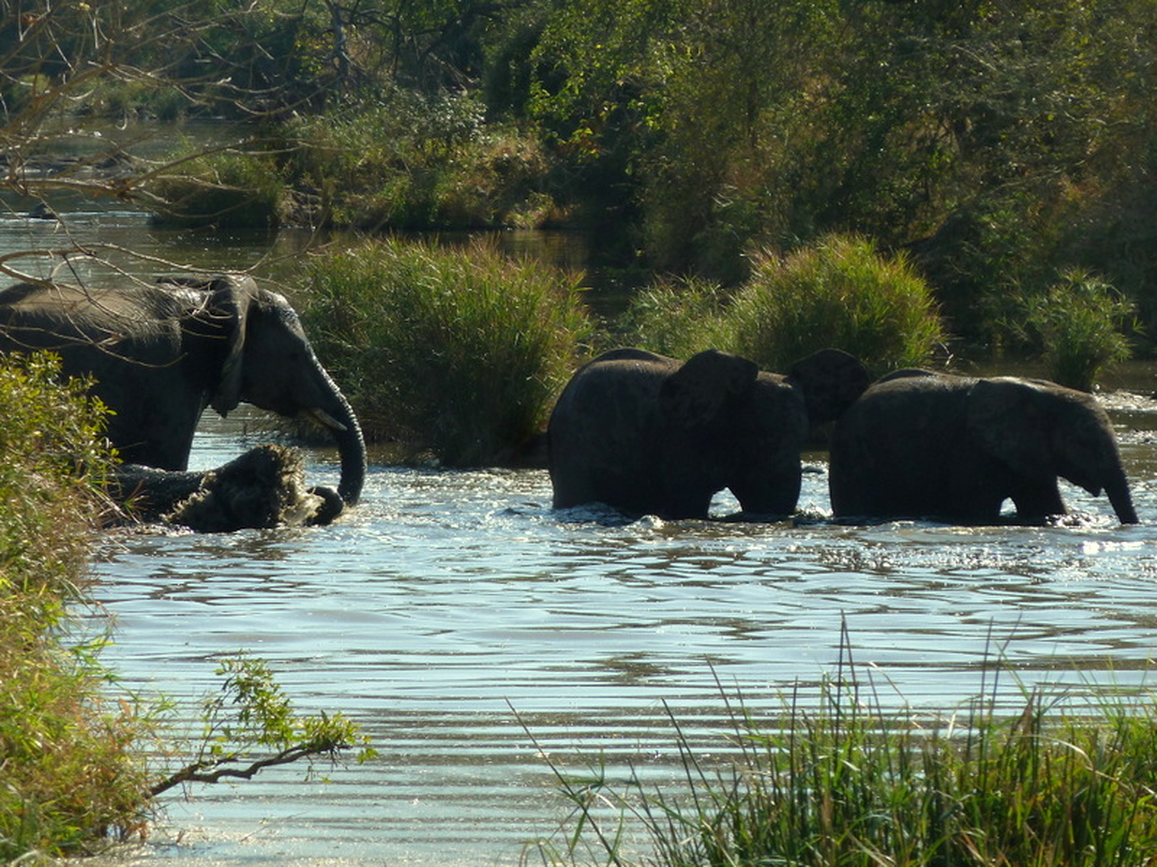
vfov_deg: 4.7
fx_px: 10529
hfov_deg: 6.3
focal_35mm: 315
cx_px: 578
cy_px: 434
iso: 80
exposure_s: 1/320
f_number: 4.9
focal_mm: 49.2
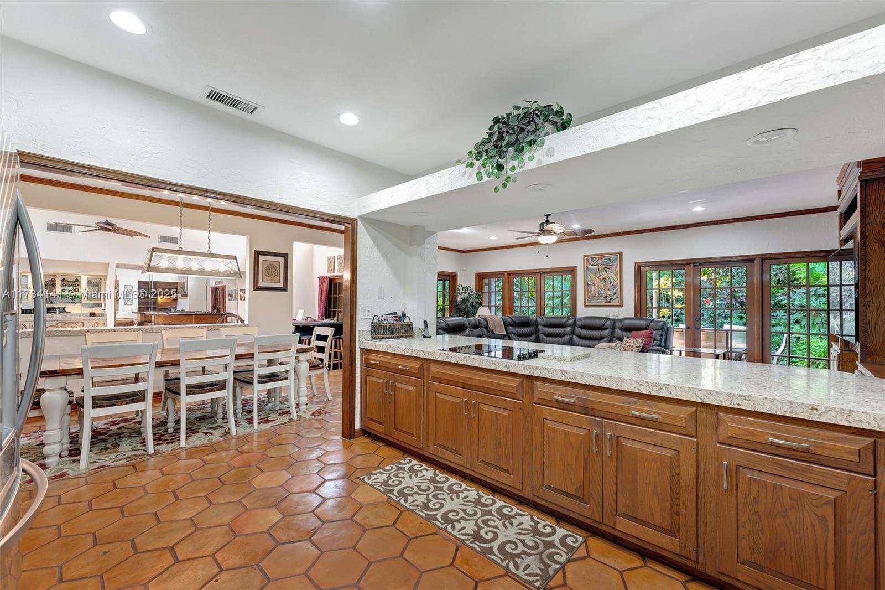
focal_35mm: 14
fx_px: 344
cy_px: 295
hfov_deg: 104.3
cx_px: 442
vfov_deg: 81.2
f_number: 8
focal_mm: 14
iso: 400
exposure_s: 1/1.67
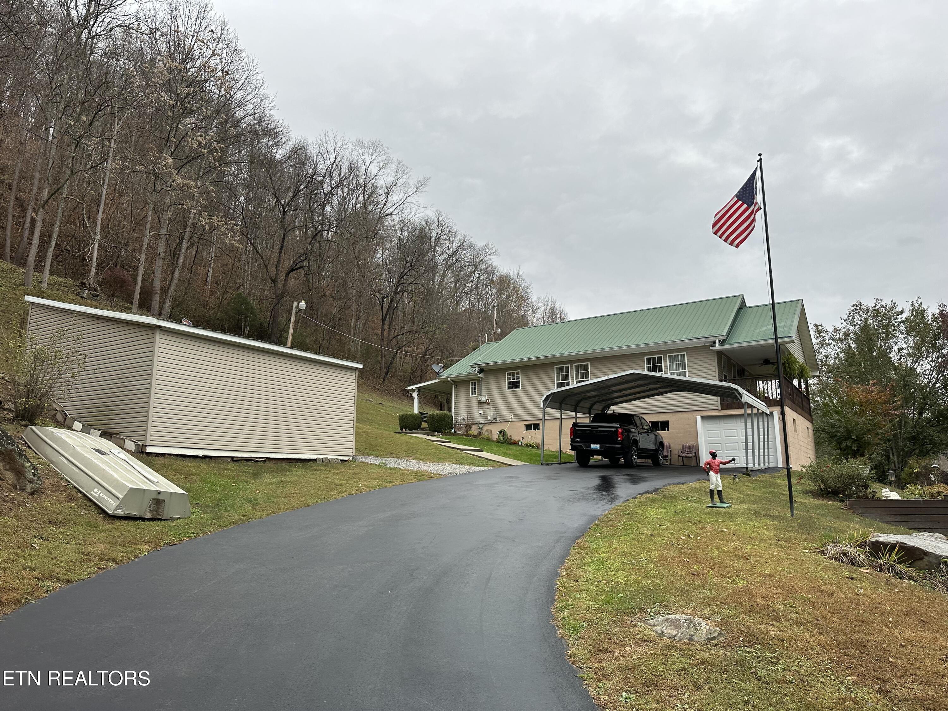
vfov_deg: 56.8
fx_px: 657
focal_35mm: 24
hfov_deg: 71.6
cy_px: 356
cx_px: 474
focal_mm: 6.86
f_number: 1.78
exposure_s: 1/615
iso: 80
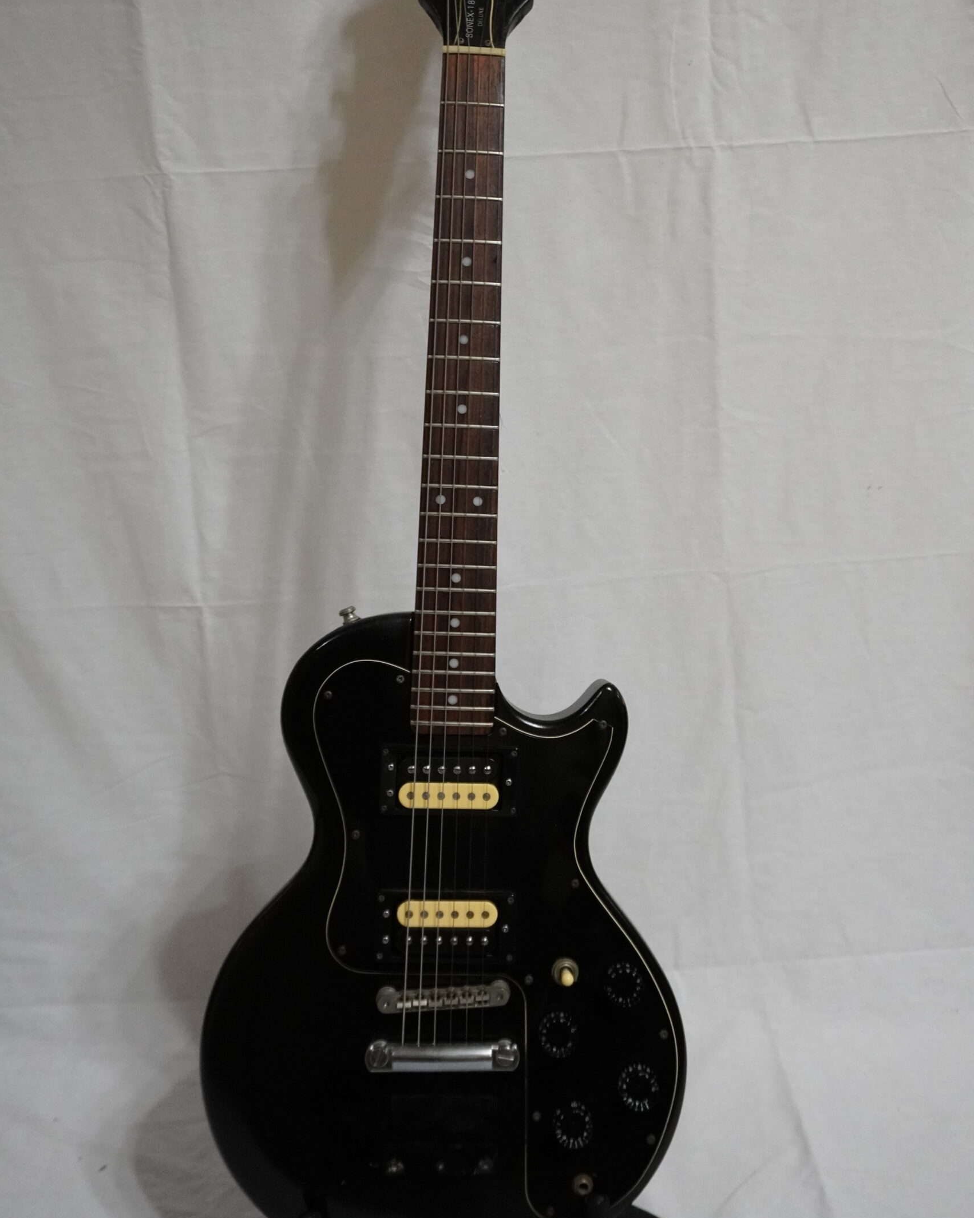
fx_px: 1282
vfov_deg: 50.7
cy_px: 548
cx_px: 487
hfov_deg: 41.6
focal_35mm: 36
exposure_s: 1/160
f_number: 4
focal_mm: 21
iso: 2500
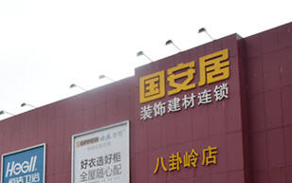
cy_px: 204
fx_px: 526
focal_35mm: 66
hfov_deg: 29.7
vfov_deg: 18.9
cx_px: 27
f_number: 10
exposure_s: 1/400
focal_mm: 20
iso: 1600
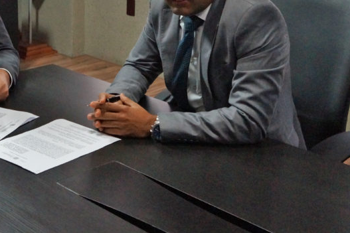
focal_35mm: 70
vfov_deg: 19.1
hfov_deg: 28.0
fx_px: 680
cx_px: 51
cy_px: 25
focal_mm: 24
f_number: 4
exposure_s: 1/160
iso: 2500
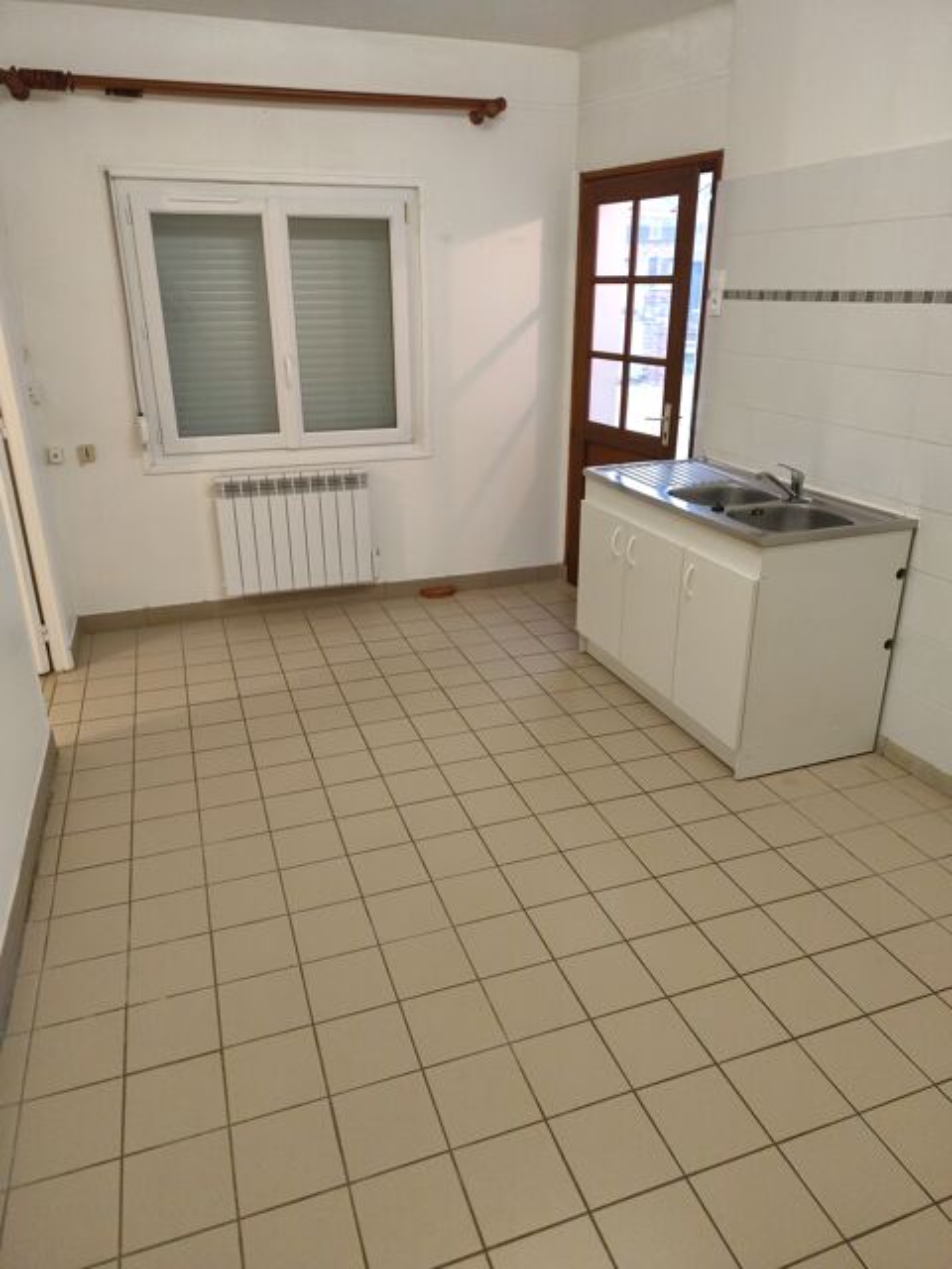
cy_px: 634
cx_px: 476
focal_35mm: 23
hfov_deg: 58.9
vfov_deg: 73.9
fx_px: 843
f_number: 1.65
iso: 1696
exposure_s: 1/100
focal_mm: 6.19
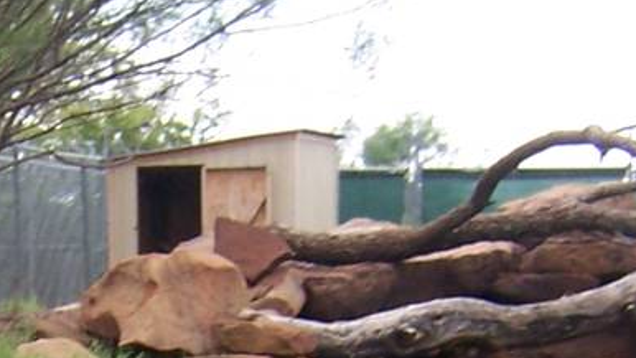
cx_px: -201
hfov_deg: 13.9
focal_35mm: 149
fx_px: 2512
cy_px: 747
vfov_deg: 7.7
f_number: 3.4
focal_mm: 5.5
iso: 80
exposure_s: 1/90
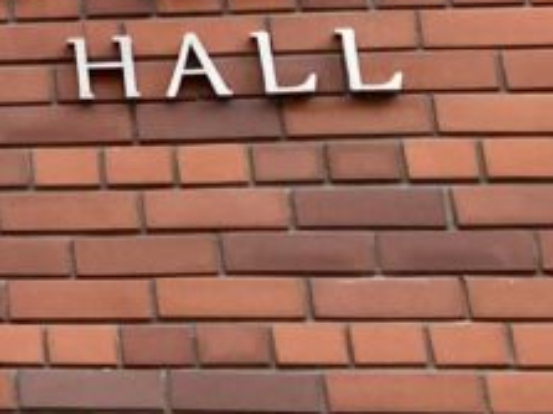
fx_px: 2571
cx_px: -955
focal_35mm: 161
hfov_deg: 10.0
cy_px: -355
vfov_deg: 8.8
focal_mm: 3.99
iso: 100
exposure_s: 1/60
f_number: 1.8
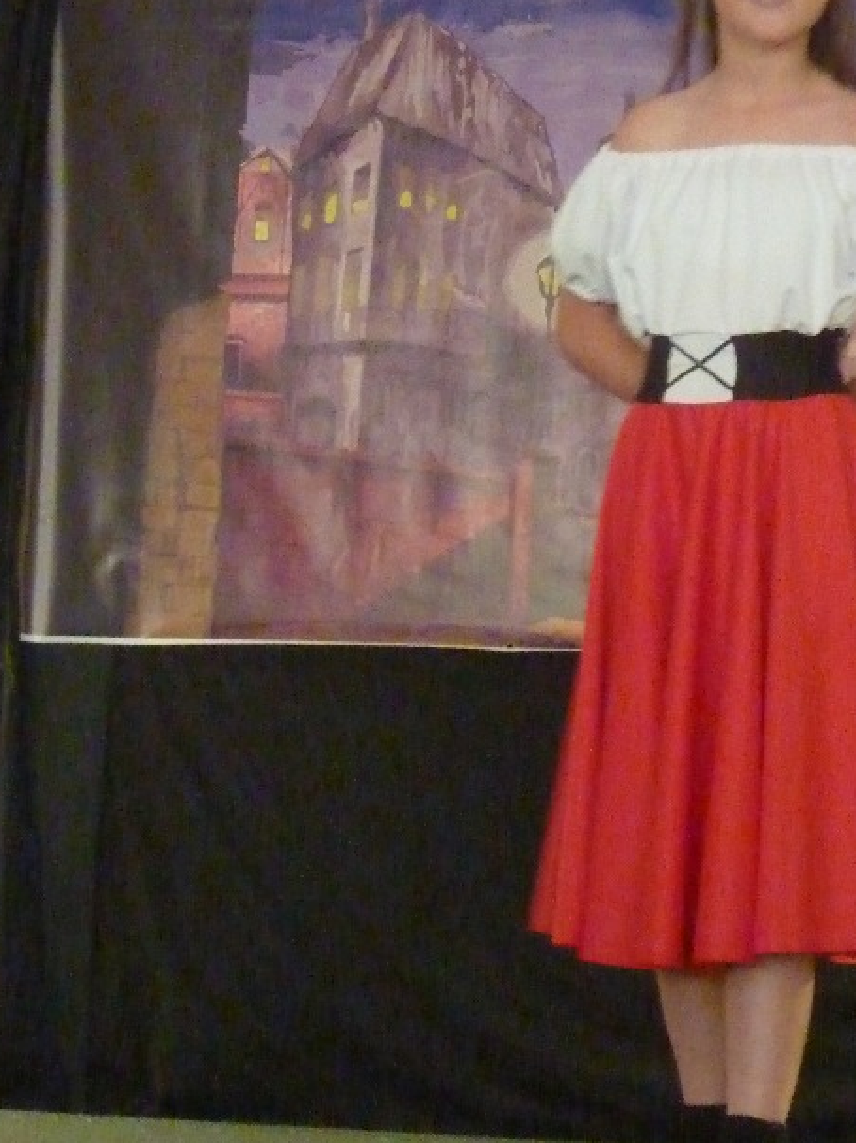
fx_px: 4883
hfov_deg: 10.0
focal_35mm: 148
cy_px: 426
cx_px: 615
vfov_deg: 13.3
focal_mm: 13.7
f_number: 4.2
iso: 1600
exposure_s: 1/10
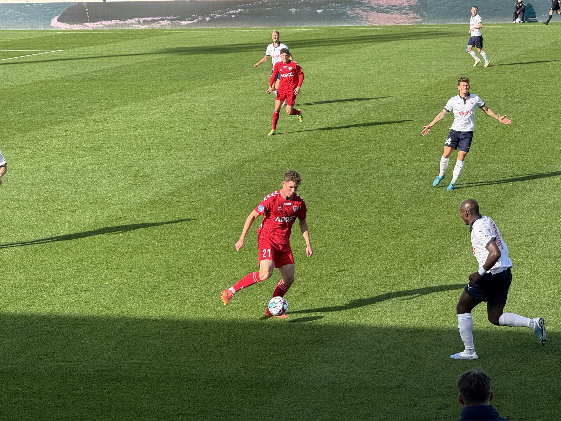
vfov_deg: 12.3
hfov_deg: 16.4
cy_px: 210
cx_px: 280
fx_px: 1945
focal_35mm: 120
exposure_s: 1/627
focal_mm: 15.66
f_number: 2.8
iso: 50
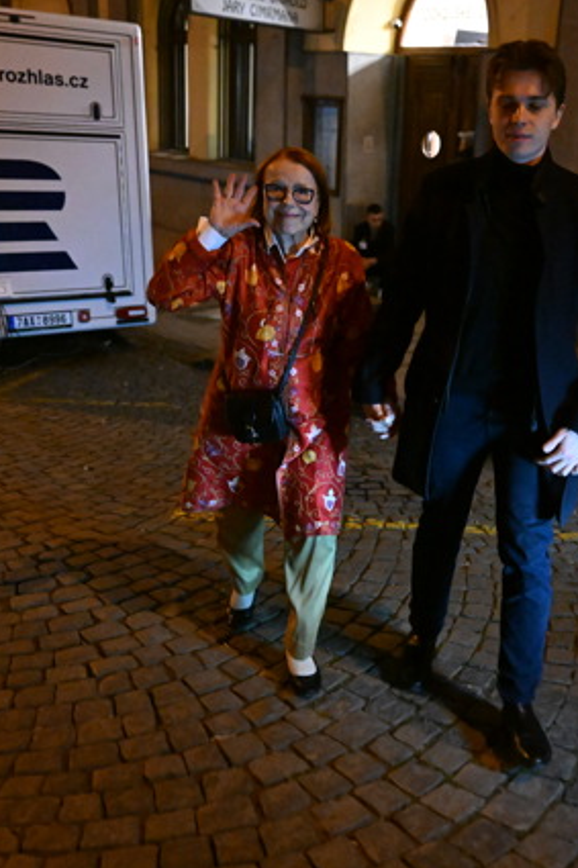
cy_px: 415
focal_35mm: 39
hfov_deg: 33.8
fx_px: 940
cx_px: 396
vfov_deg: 49.6
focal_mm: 24
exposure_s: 1/80
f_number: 2.8
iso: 12800
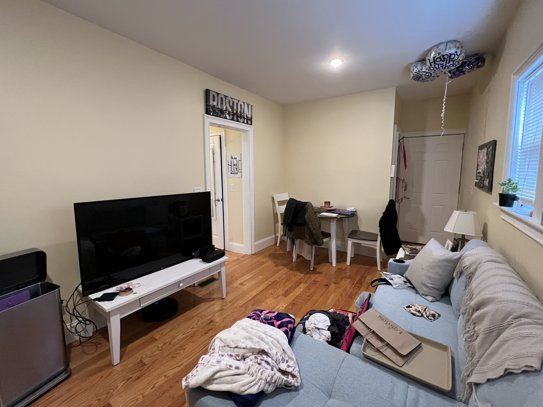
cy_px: 199
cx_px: 275
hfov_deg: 102.1
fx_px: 220
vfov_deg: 85.7
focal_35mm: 14
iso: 400
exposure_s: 1/60
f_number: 1.8
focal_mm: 1.57
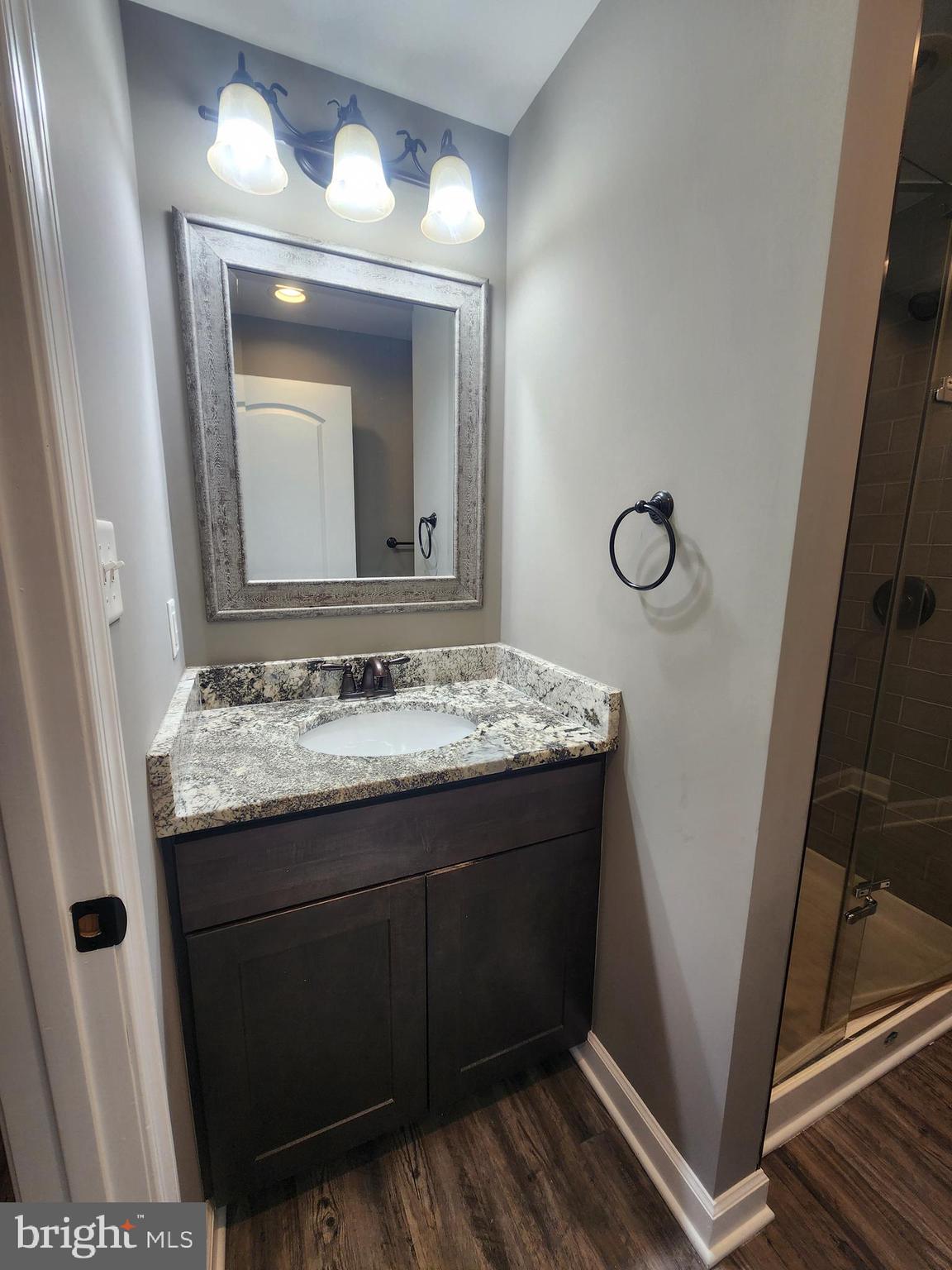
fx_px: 477
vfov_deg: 106.2
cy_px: 635
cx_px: 476
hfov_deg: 89.9
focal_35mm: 13
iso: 80
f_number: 2.2
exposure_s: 1/60
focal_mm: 2.2
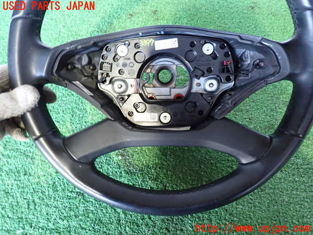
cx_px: 156
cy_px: 118
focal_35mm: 25
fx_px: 226
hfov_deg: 69.4
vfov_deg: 54.9
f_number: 2
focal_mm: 4.5
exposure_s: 1/30
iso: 640
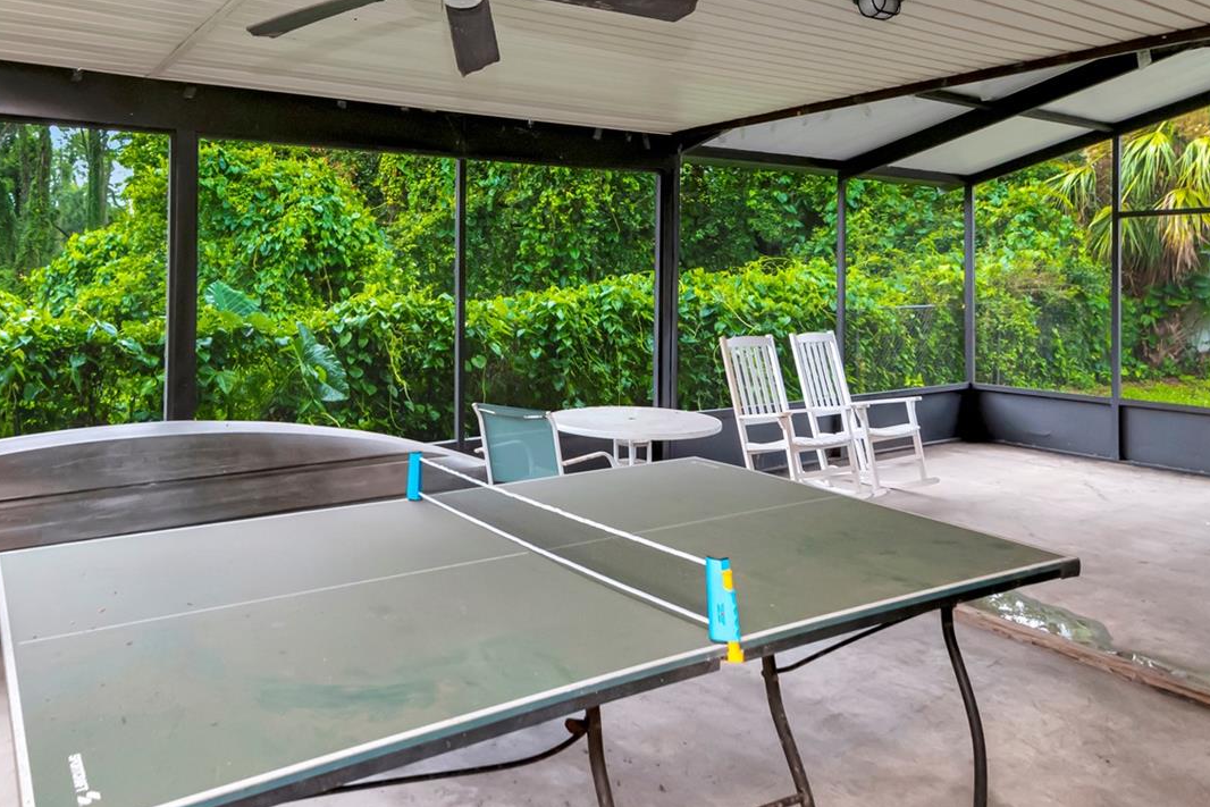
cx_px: 442
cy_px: 254
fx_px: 832
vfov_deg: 50.6
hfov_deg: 70.7
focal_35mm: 25
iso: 800
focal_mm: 11
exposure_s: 1/50
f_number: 7.1
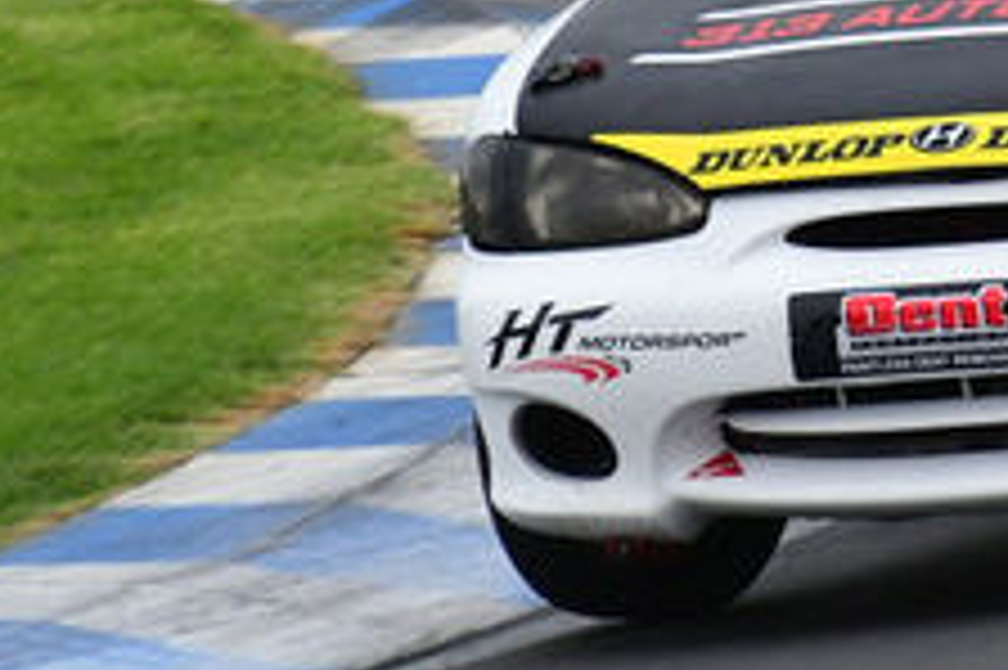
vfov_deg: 0.5
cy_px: -513
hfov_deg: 0.8
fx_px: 75095
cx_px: 1598
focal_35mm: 2684
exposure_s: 1/640
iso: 1000
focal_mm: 500
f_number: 9
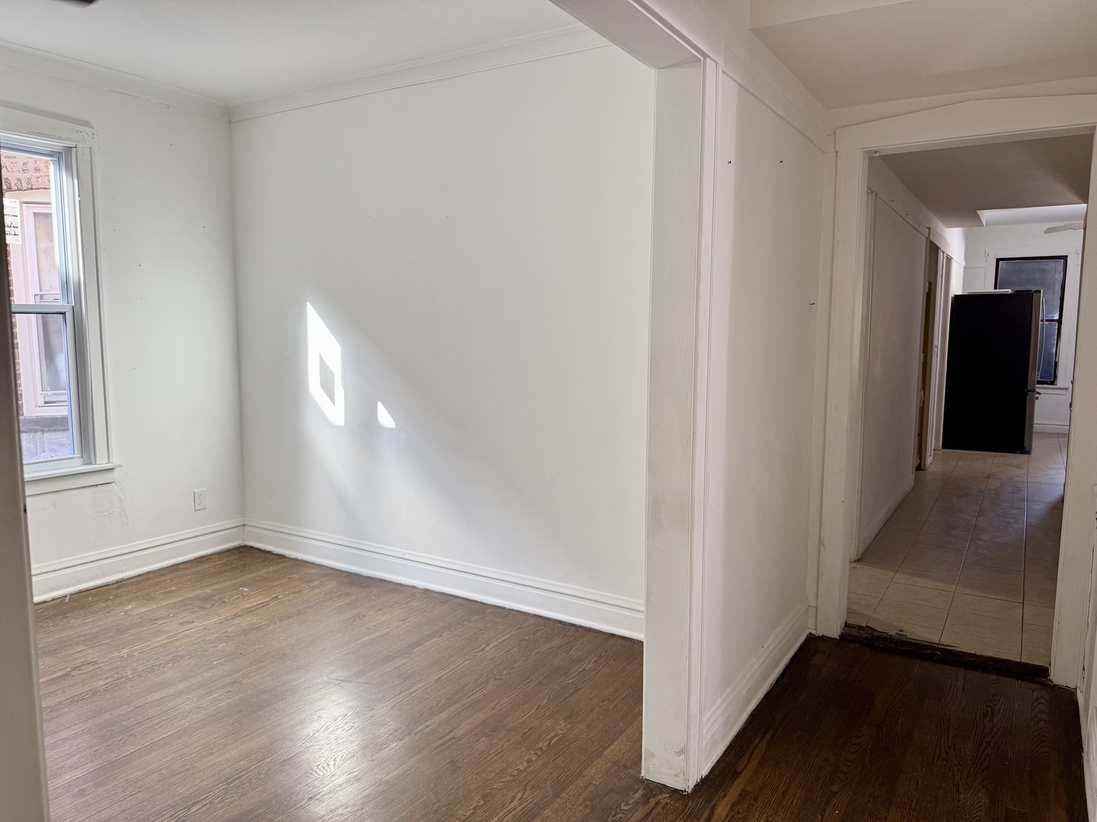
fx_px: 761
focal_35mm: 24
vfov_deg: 56.8
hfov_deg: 71.6
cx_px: 548
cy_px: 411
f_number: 1.78
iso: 125
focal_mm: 6.76
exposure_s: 1/120
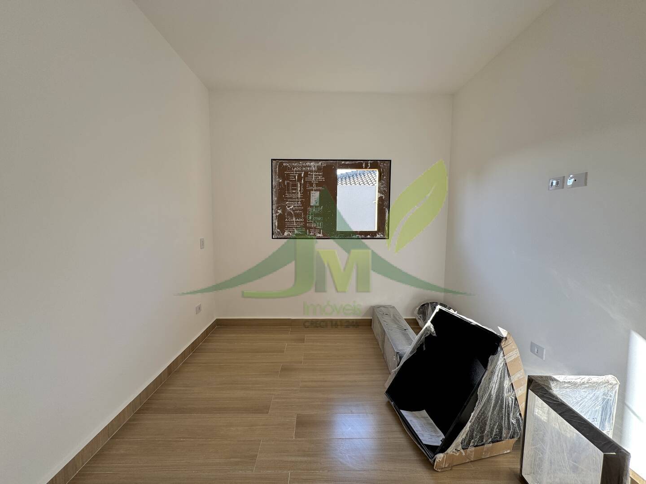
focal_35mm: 14
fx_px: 261
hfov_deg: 102.1
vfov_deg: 85.7
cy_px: 242
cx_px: 323
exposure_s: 1/101
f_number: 2.2
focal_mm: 2.22
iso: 40
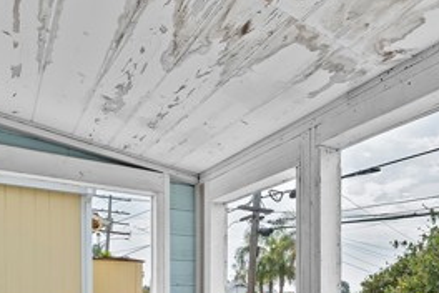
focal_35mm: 34
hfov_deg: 49.2
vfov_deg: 34.9
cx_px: 402
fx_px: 415
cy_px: 299
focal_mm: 14
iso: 100
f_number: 8
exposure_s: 1/50
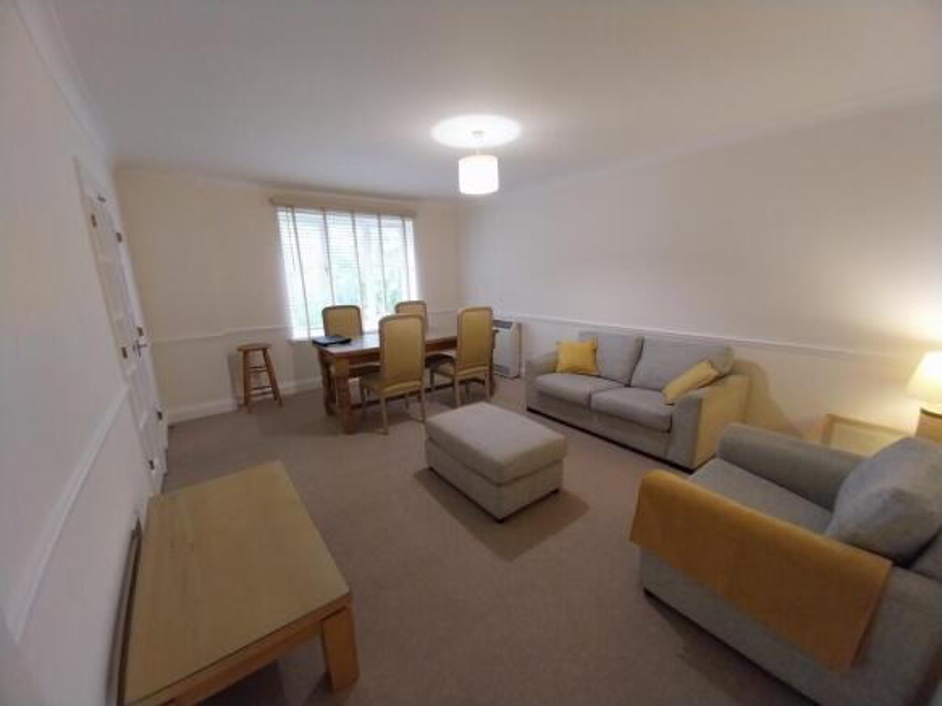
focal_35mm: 13
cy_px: 353
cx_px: 471
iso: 202
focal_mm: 1.13
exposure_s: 1/50.1
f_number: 2.2
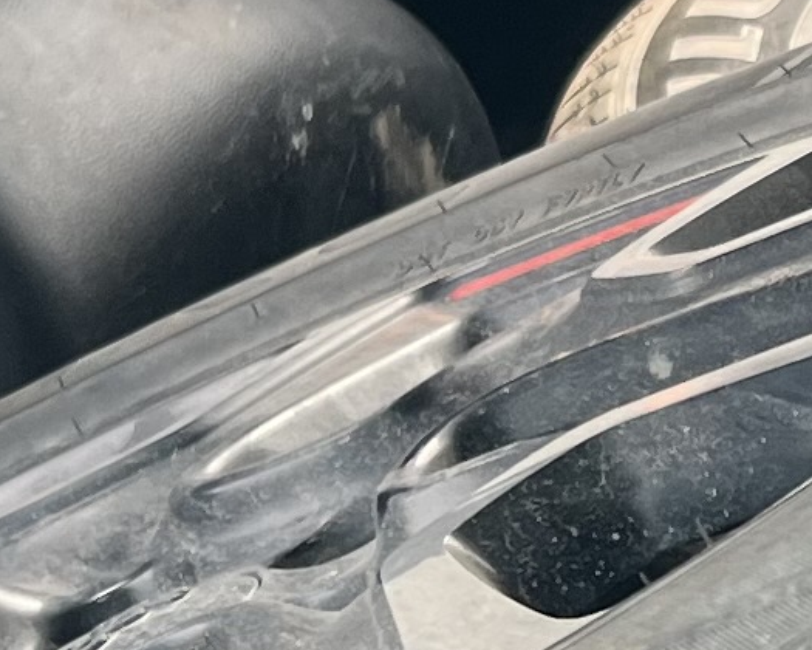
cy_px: 153
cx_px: 1061
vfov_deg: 7.9
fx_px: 4686
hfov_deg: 9.7
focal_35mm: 195
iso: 80
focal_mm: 5.7
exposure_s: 1/121
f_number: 1.5
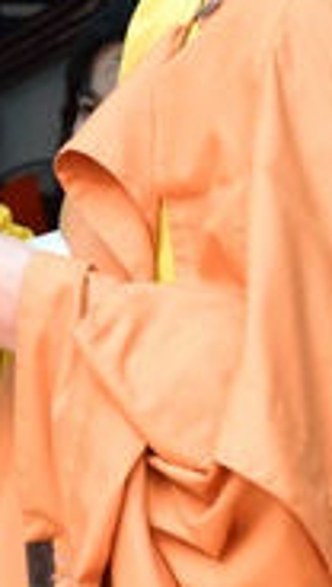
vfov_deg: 11.6
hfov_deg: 6.5
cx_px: -192
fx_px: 2885
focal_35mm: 185
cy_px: 93
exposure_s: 1/80
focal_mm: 50
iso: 2800
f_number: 7.1
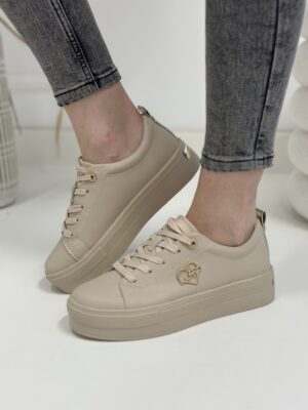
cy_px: 205
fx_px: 569
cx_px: 154
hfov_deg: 30.3
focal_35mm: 48
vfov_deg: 39.7
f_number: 1.78
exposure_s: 1/100
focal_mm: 6.86
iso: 125
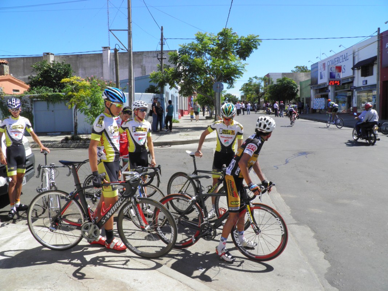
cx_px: 194
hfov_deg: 63.4
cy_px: 146
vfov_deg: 49.7
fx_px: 314
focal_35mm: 28
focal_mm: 4.9
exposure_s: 1/400
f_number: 5.7
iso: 100
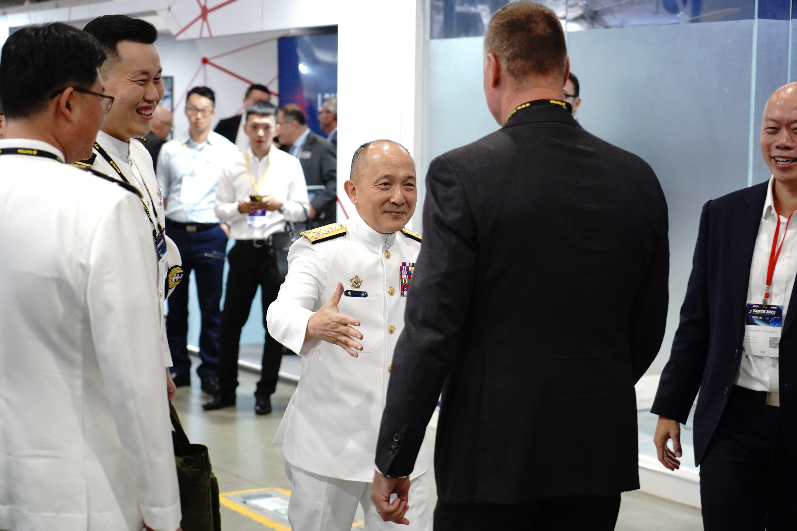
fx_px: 1550
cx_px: 398
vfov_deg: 19.5
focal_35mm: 70
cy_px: 266
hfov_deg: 28.8
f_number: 4
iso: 2500
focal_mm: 70
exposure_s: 1/250
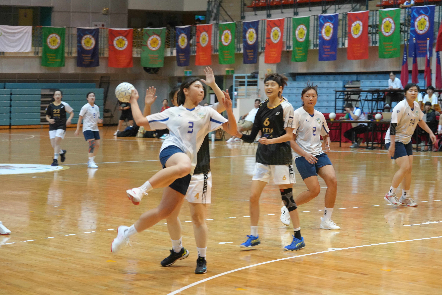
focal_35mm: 97
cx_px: 221
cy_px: 148
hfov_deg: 21.0
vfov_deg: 14.1
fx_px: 1191
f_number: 5
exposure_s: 1/250
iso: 5000
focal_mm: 97
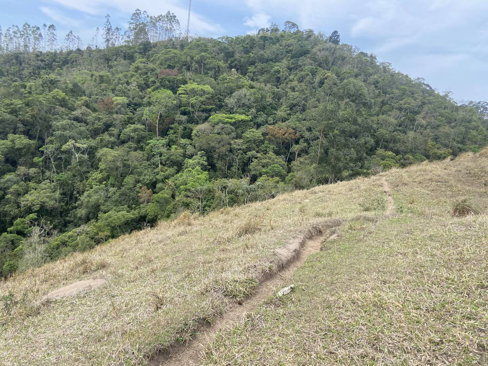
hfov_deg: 67.3
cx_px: 244
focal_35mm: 26
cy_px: 183
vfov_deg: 53.1
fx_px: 367
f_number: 1.8
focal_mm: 4.25
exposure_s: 1/942
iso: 32
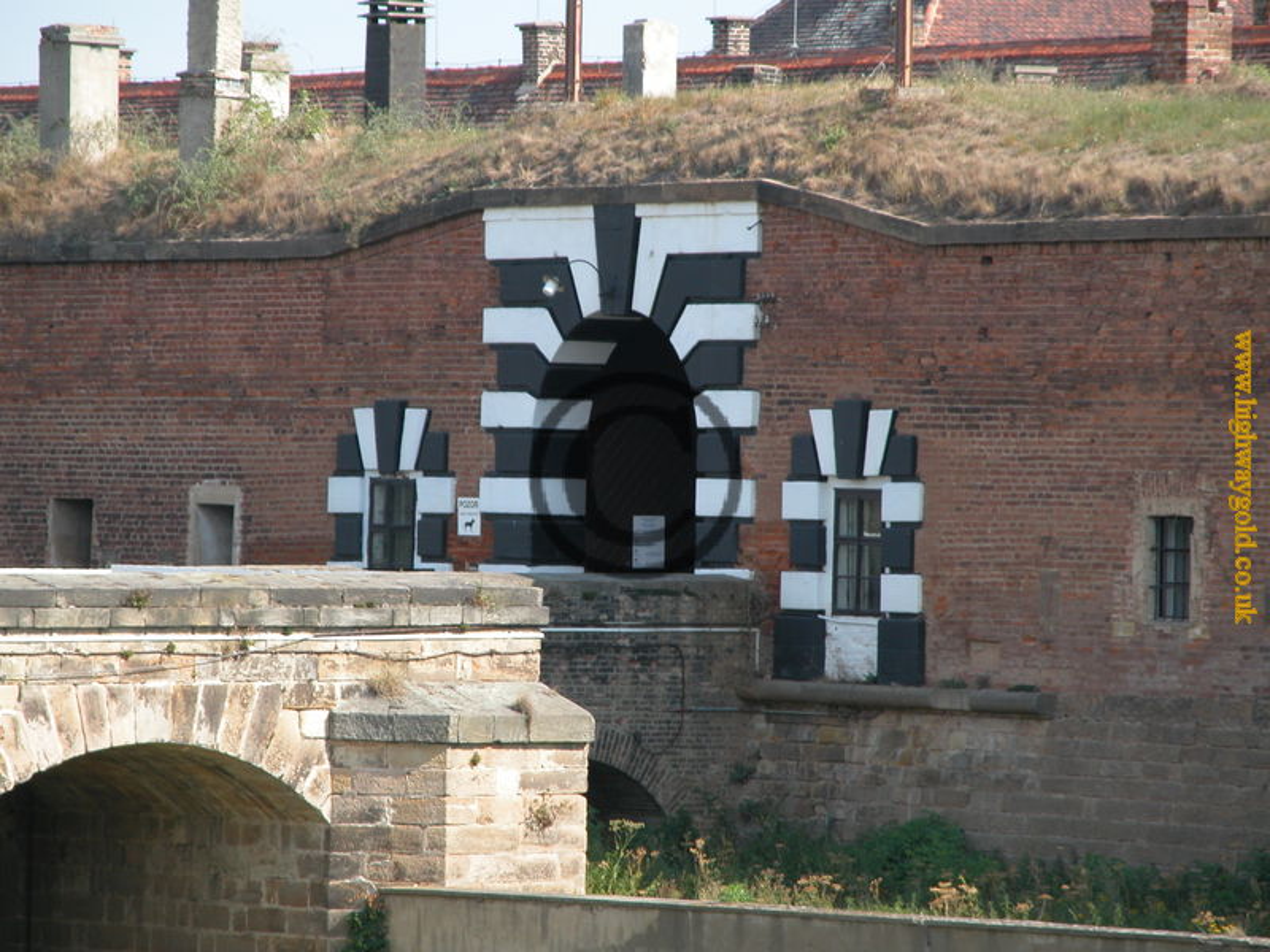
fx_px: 10273
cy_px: 476
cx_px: 635
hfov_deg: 7.1
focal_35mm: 280
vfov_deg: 5.3
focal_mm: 71.2
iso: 100
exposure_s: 1/255
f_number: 4.7
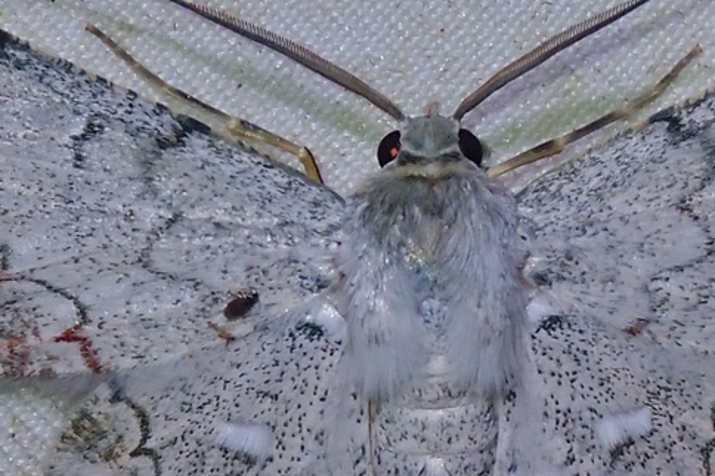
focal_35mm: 245
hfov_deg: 8.4
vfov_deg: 5.6
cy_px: 319
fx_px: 4863
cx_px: 402
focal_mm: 18
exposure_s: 1/200
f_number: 6.3
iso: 200
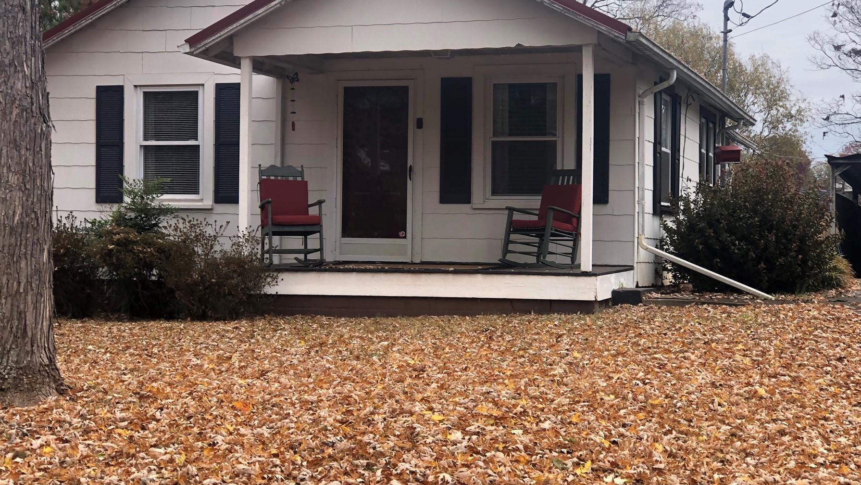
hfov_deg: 29.7
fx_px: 1621
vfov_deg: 17.0
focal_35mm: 71
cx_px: 414
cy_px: 255
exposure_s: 1/141
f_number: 2.8
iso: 20
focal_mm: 6.6
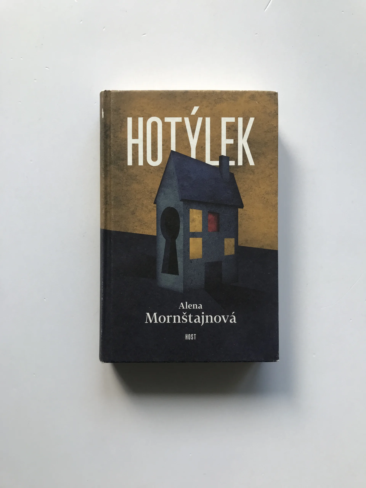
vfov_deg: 63.4
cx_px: 183
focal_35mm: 28
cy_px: 244
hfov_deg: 49.7
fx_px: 395
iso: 32
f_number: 1.8
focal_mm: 3.99
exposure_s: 1/100
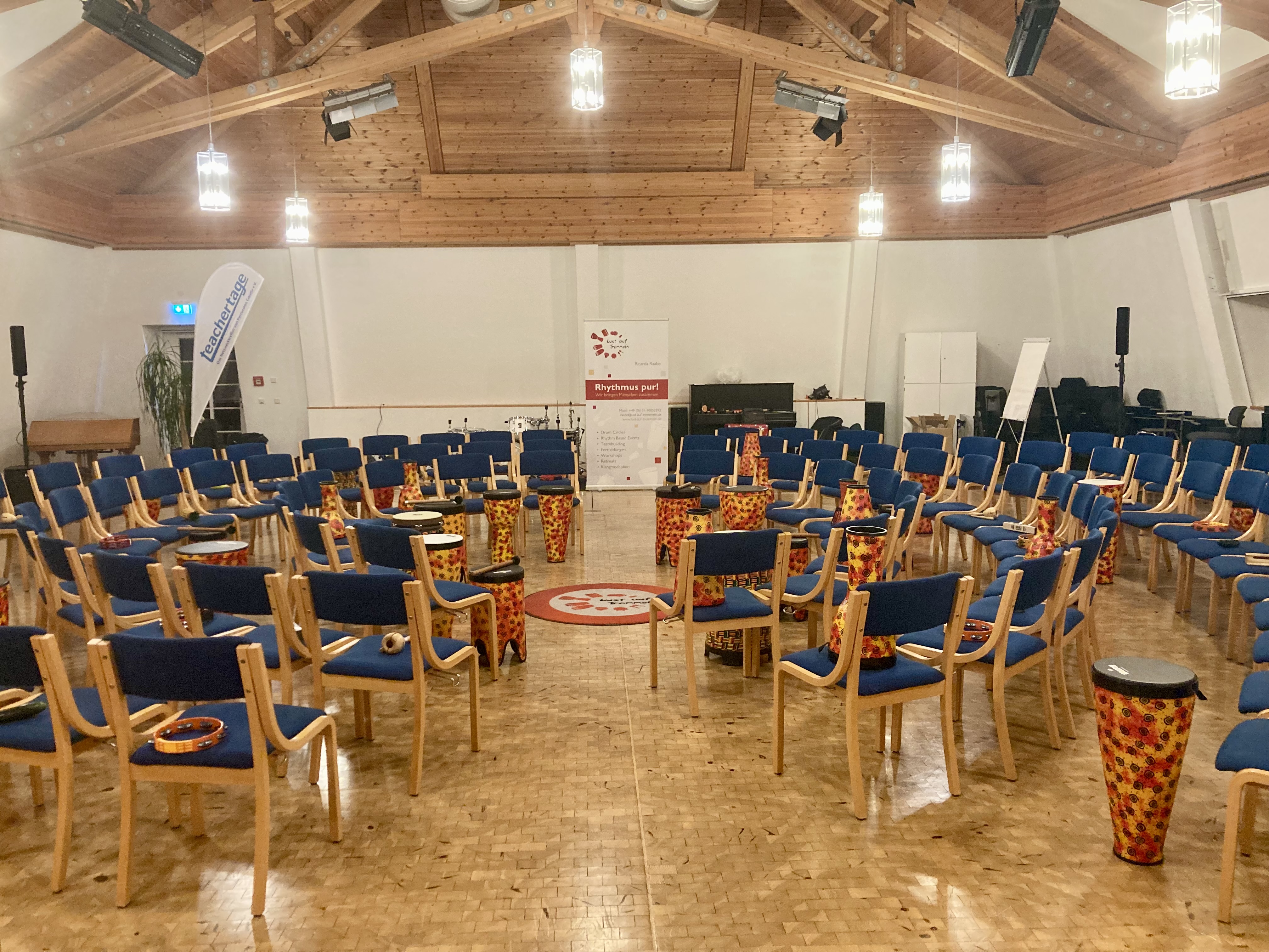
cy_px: 476
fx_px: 1026
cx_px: 634
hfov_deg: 63.4
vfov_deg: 49.7
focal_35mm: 28
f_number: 1.8
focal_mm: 3.99
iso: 320
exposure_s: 1/50
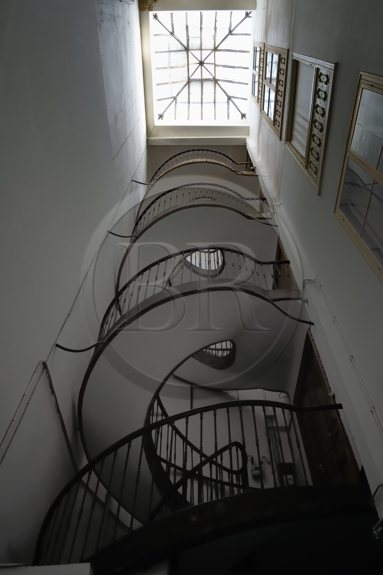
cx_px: 192
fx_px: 415
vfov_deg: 69.4
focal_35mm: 26
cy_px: 288
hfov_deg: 49.5
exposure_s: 1/15
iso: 800
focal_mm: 26
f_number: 20
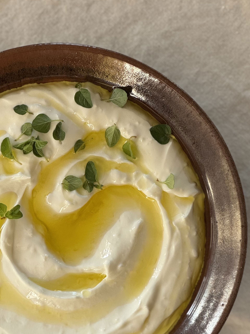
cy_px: 213
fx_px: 1165
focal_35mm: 121
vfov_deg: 16.3
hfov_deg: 12.2
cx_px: 105
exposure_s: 1/99
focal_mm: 9
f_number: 2.8
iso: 125
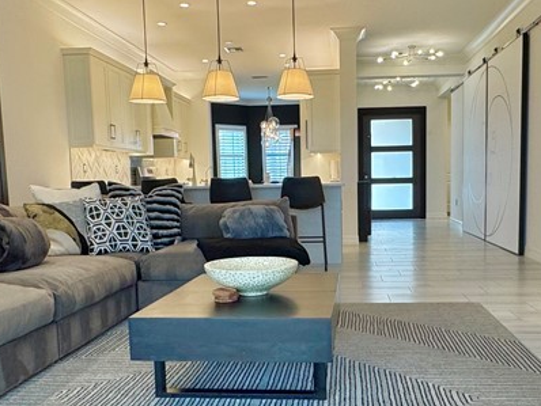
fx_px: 563
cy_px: 238
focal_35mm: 36
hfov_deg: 51.2
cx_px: 309
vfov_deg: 39.6
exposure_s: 1/60
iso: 200
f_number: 2.2
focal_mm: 2.22
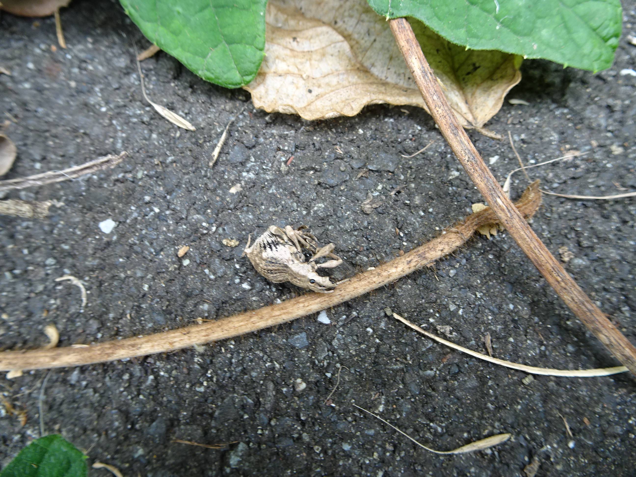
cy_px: 238
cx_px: 318
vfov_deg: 56.8
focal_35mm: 24
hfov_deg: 71.6
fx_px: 441
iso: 100
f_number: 3.5
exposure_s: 1/30
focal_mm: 4.1
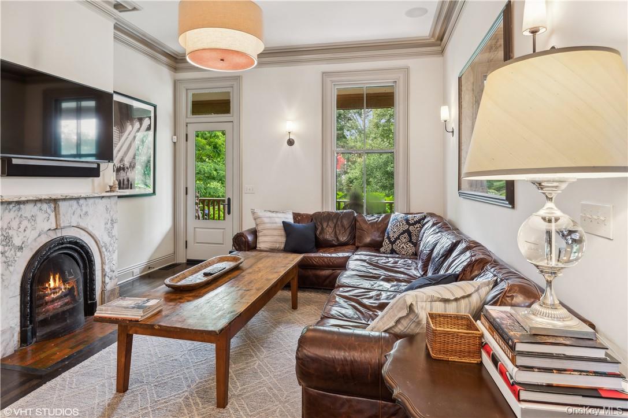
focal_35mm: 20
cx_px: 314
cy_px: 209
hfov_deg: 84.0
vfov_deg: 61.9
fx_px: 349
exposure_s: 1/1.67
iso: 200
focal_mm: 20
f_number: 11
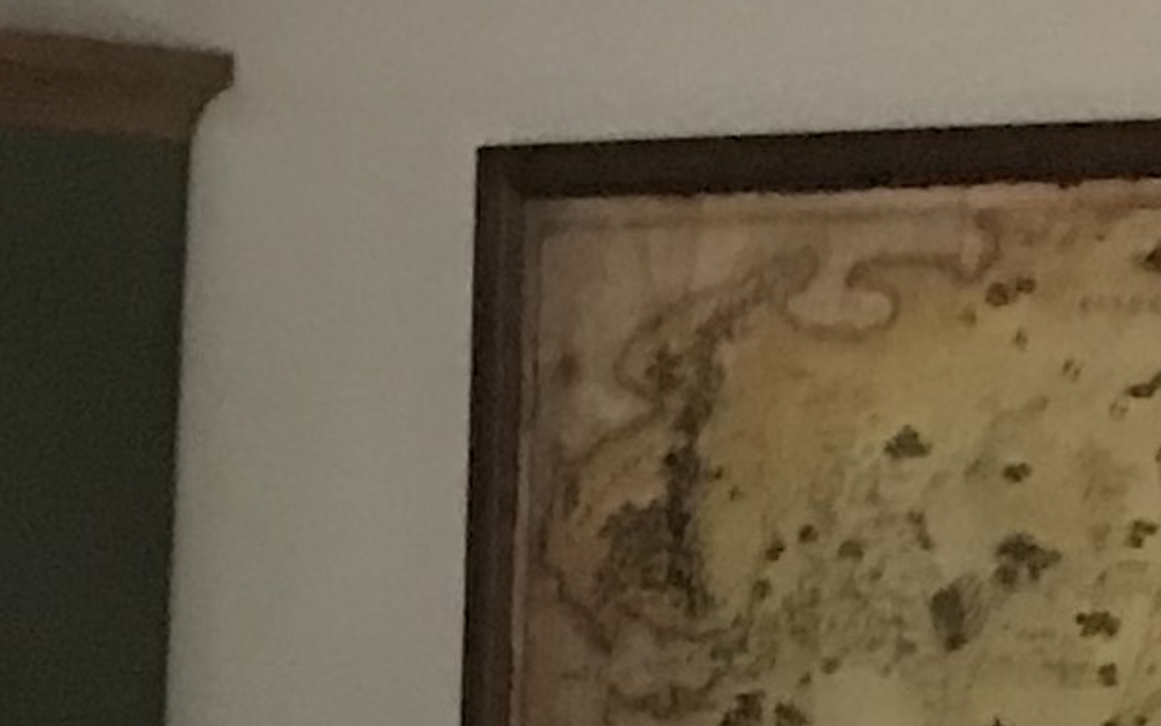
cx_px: -429
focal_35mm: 194
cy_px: 2547
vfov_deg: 6.0
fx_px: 6140
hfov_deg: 10.5
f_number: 1.8
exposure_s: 1/6
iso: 80
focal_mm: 3.99
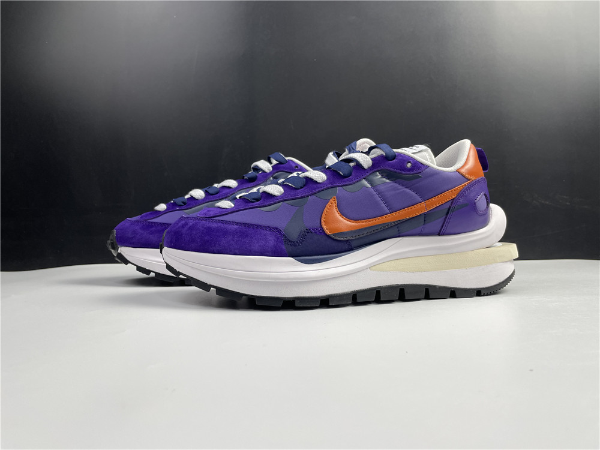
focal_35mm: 26
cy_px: 225
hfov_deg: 67.3
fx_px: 451
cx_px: 300
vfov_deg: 53.1
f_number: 1.6
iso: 64
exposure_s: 1/121
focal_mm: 4.2
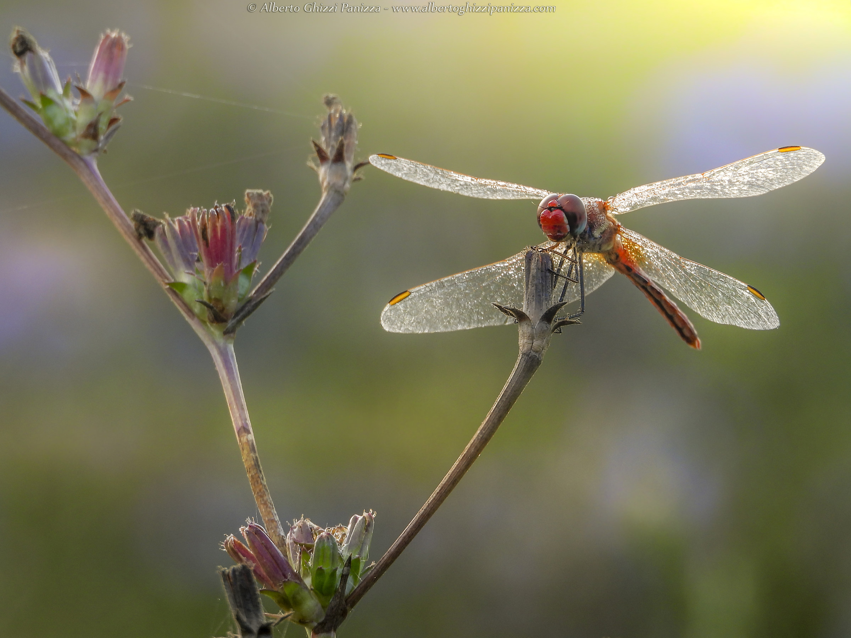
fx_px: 24579
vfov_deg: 1.5
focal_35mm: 1000
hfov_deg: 2.0
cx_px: 426
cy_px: 319
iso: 100
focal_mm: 180
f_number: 6.3
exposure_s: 1/50
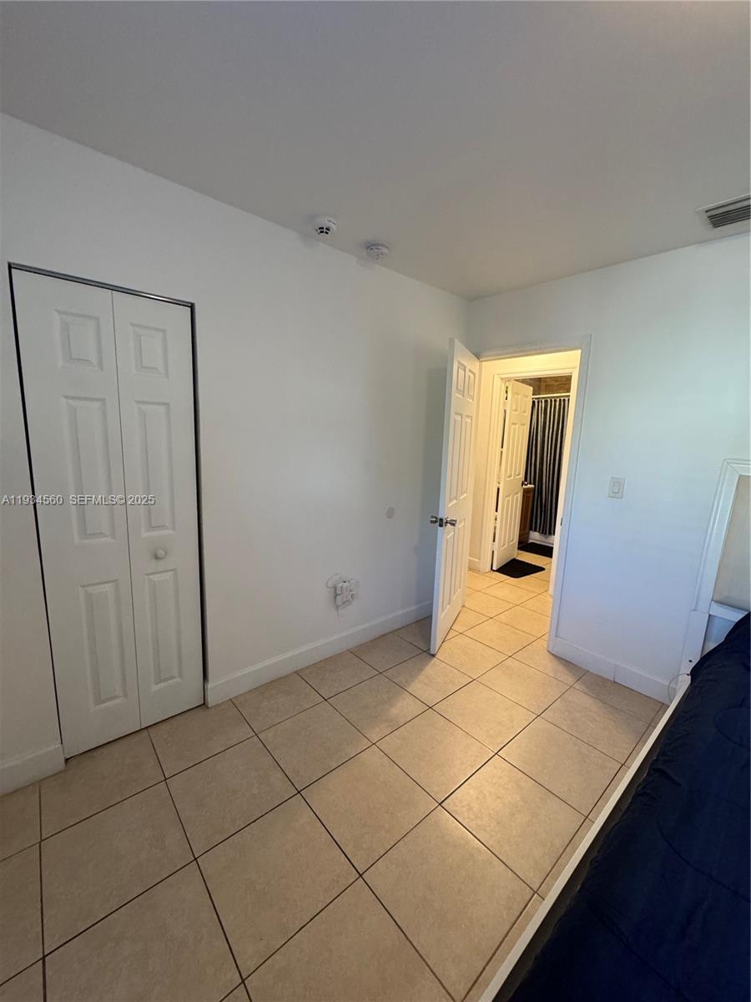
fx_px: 405
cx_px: 376
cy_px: 501
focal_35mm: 14
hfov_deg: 85.7
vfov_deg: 102.1
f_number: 2.2
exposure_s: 1/60
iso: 400
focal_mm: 2.22
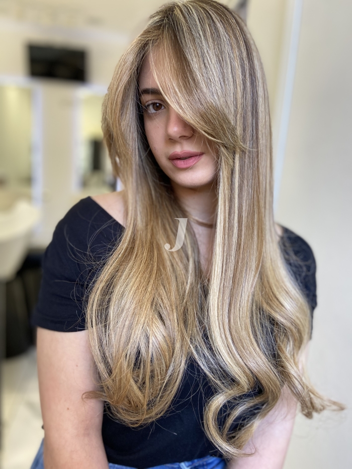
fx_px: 352
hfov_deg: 53.1
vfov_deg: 67.3
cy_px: 234
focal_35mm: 26
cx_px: 176
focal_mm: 4.25
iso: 100
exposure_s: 1/100
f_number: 1.8
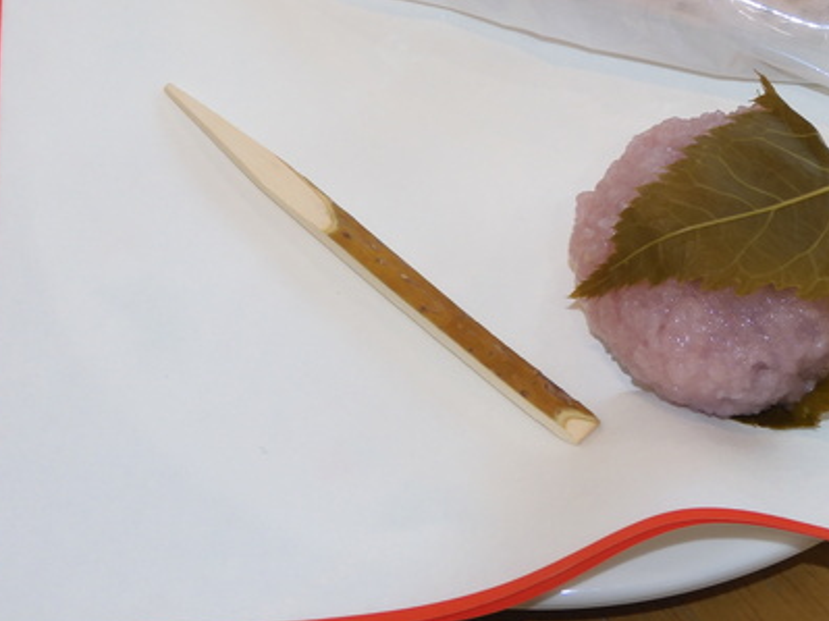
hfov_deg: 18.5
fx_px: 2538
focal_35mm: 106
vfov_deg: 13.9
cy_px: 138
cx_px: 578
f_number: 4.5
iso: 100
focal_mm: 11.6
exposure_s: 1/30
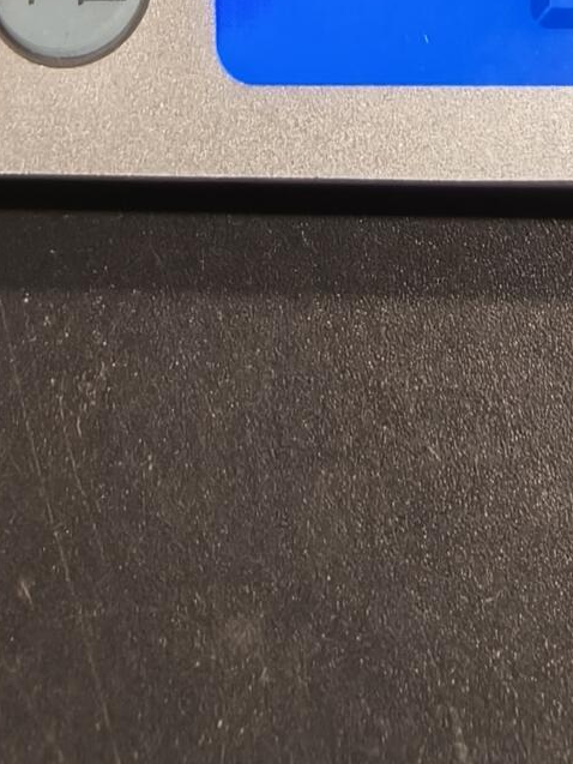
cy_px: -143
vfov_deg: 26.6
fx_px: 1434
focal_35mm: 65
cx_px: 661
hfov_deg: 21.2
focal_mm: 2.32
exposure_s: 1/50
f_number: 2
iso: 160
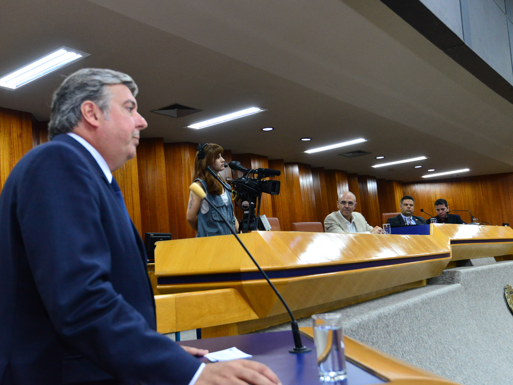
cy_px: 192
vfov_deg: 37.7
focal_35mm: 38
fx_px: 563
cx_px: 250
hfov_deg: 49.0
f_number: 5
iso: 3200
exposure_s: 1/125
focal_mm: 35
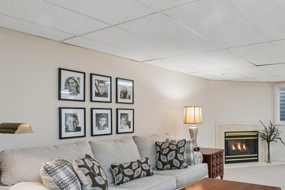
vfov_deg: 44.6
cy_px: 116
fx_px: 229
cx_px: 226
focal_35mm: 29
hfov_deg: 58.9
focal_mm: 15
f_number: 13
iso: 400
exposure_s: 1/4
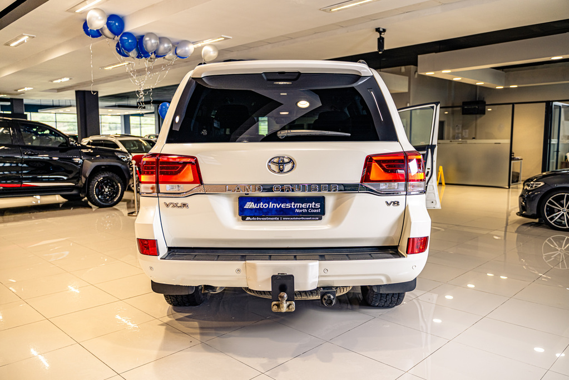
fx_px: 443
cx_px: 284
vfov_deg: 46.4
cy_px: 190
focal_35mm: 28
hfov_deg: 65.5
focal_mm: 28
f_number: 2.8
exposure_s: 1/200
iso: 320
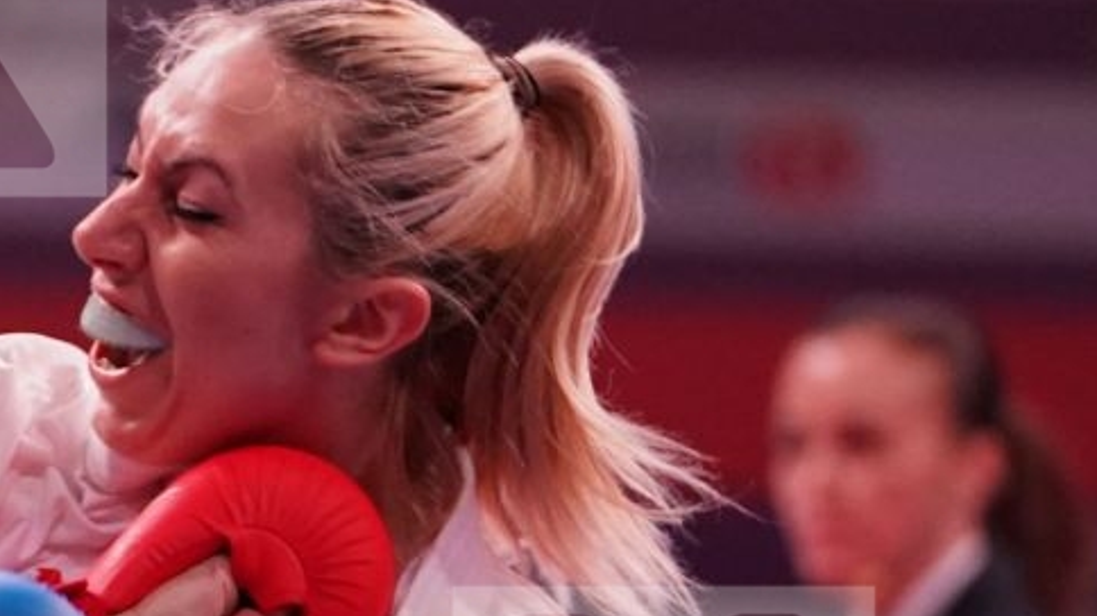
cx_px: -104
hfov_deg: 3.5
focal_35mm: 615
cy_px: 793
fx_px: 17885
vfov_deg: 2.0
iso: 3200
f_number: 2.8
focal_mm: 158
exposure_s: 1/1000
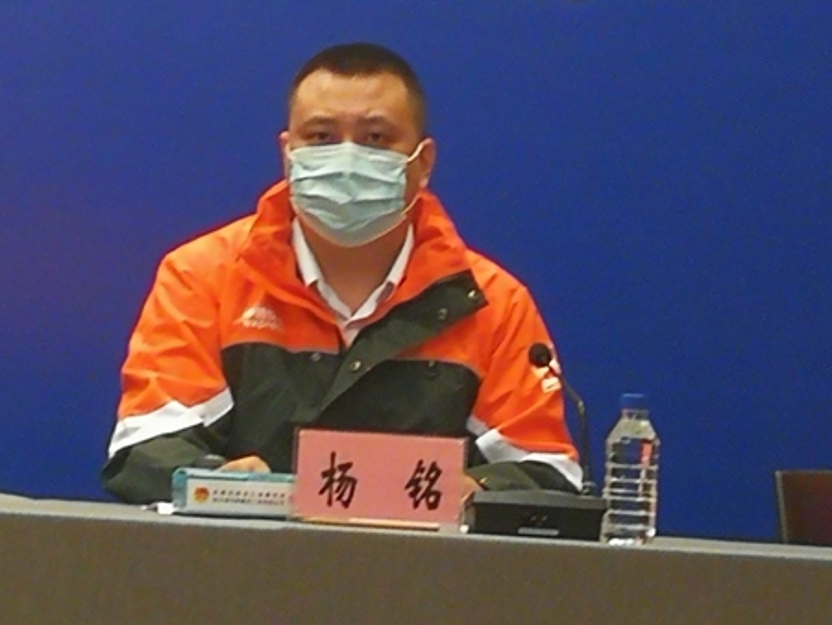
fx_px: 5435
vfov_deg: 6.6
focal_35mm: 226
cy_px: 312
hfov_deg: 8.8
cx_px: 416
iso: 160
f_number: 2.2
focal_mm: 3.95
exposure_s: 1/50
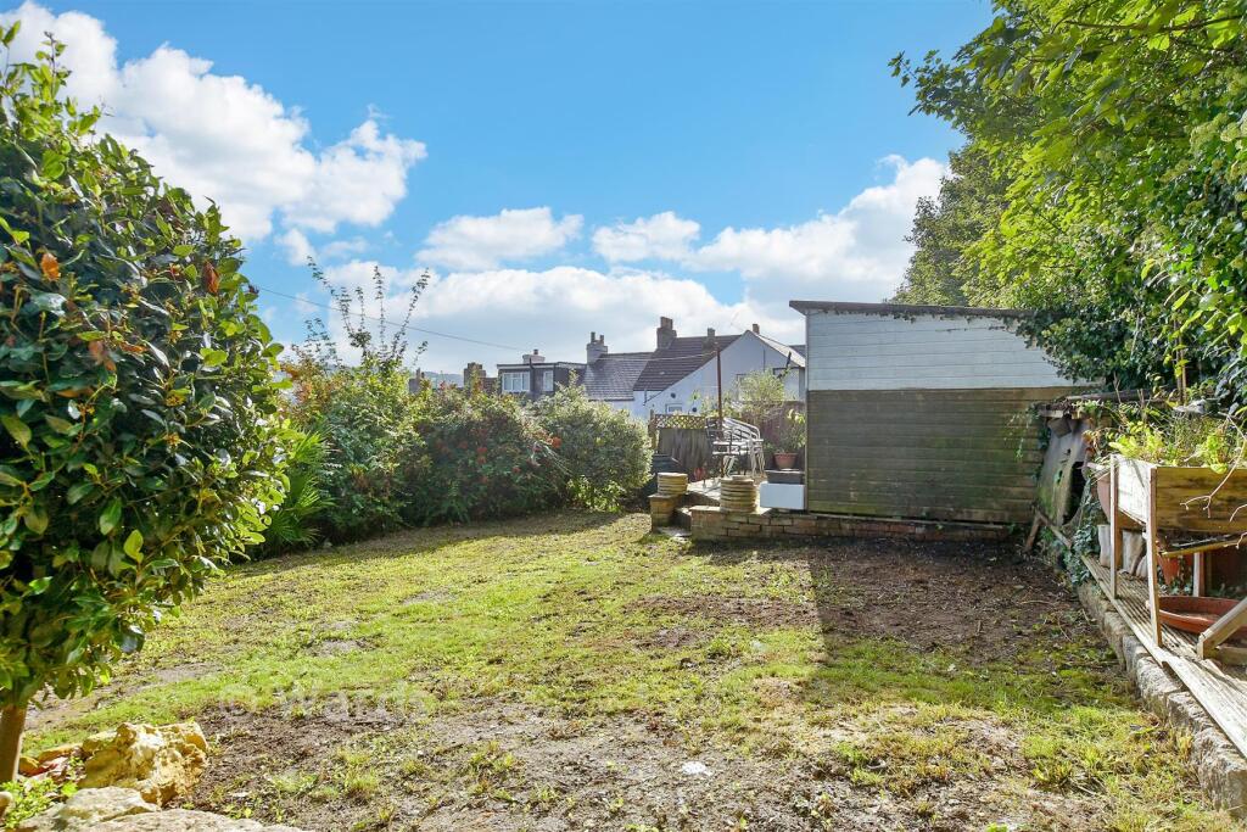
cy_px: 416
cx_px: 624
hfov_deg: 86.9
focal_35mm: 19
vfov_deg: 64.6
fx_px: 658
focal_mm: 13
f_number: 8
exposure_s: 1/250
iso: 160
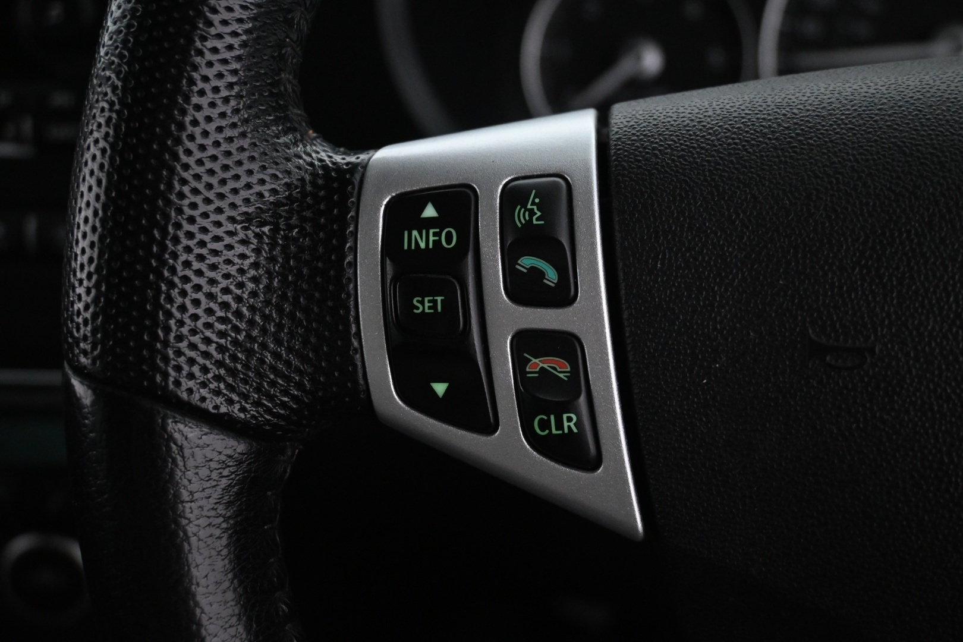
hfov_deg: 46.4
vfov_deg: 31.9
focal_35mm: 42
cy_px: 321
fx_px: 1123
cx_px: 482
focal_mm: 28
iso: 3200
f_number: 4.5
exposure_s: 1/50
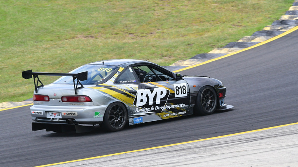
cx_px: 149
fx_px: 3927
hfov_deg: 4.3
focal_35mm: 497
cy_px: 70
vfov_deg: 2.4
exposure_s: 1/640
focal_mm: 310
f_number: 11
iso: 800
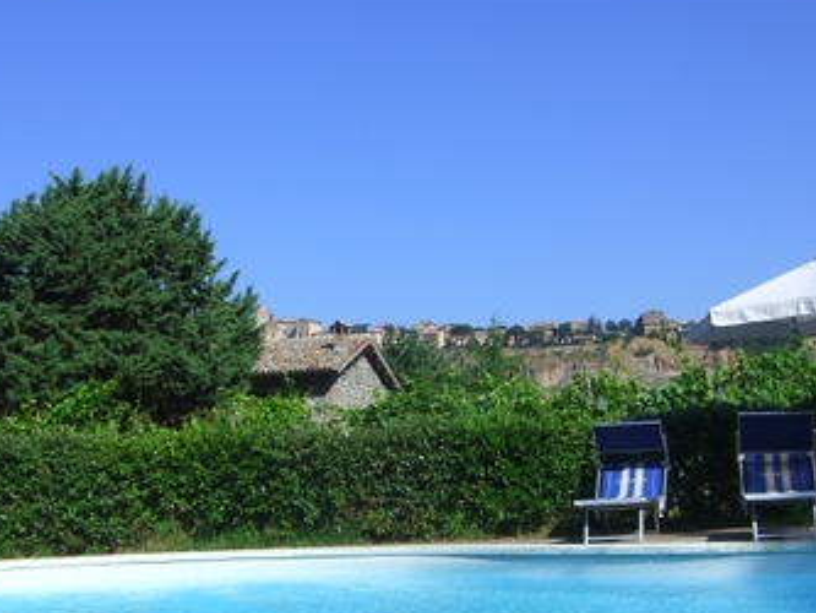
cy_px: 364
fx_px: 1344
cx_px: 419
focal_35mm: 57
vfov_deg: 25.6
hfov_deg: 33.8
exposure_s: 1/800
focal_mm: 6.2
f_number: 4.3
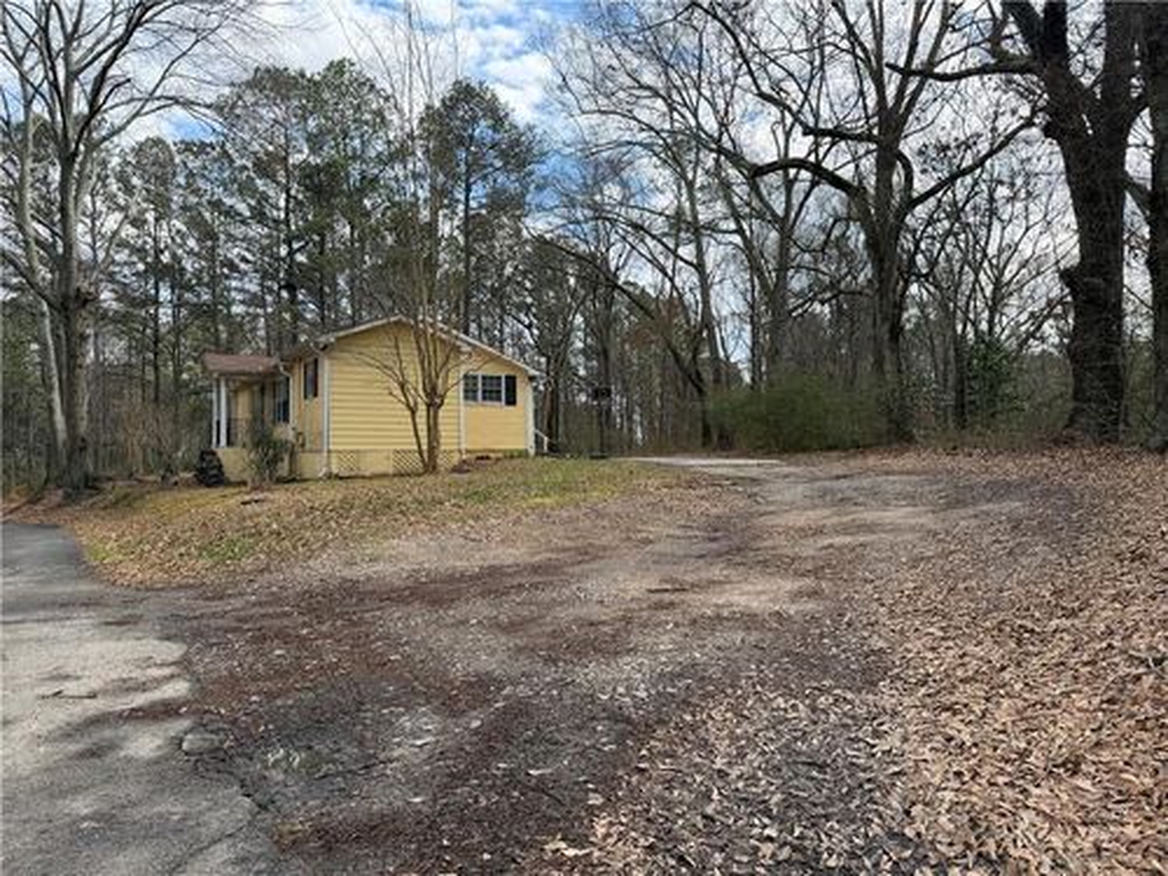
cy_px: 438
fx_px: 810
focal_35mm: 24
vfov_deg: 56.8
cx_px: 584
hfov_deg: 71.6
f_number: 1.78
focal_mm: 6.76
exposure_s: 1/1618
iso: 100
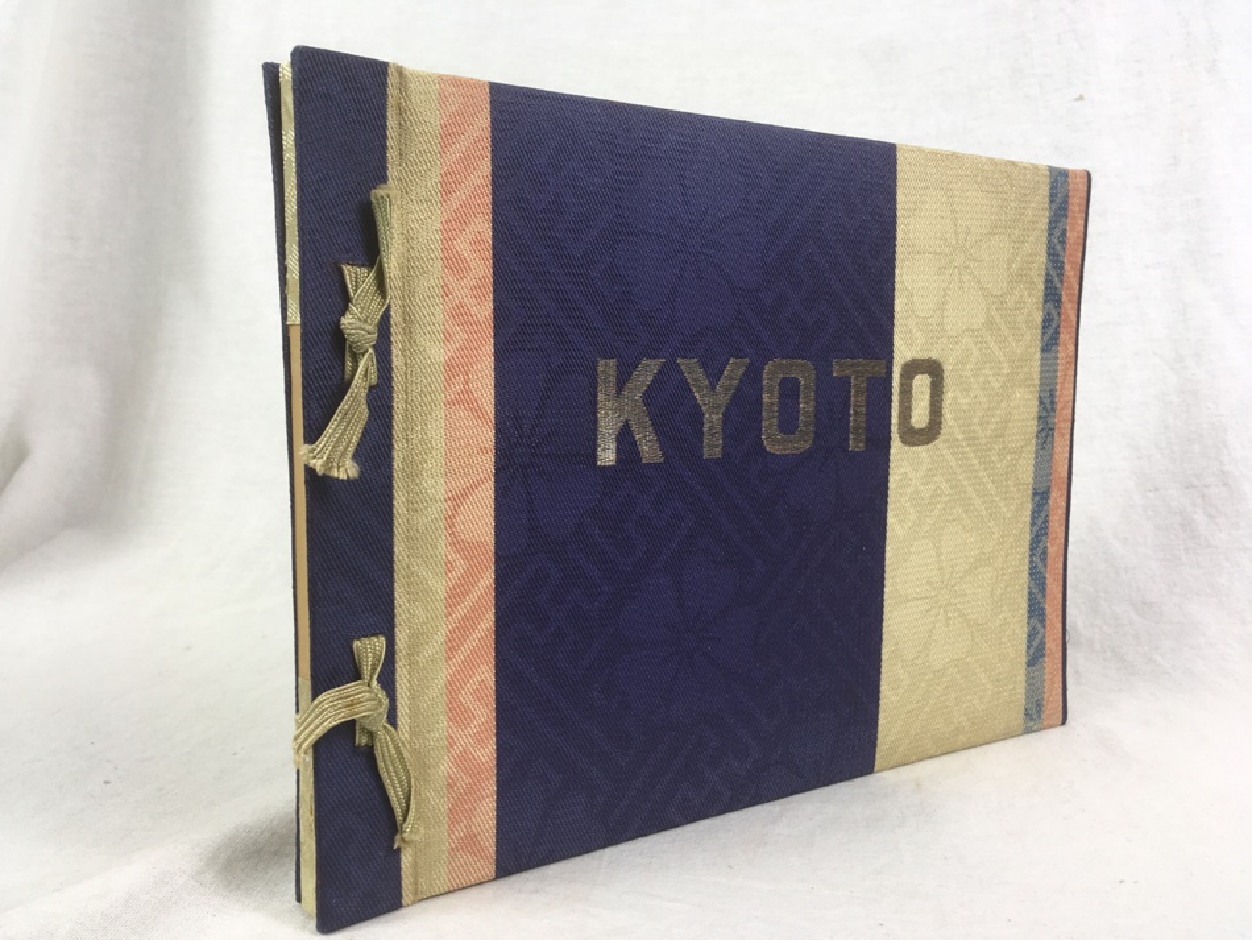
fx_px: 1049
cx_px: 626
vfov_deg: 48.2
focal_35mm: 29
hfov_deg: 61.6
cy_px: 470
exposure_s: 1/50
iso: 25
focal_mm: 4.15
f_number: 2.2
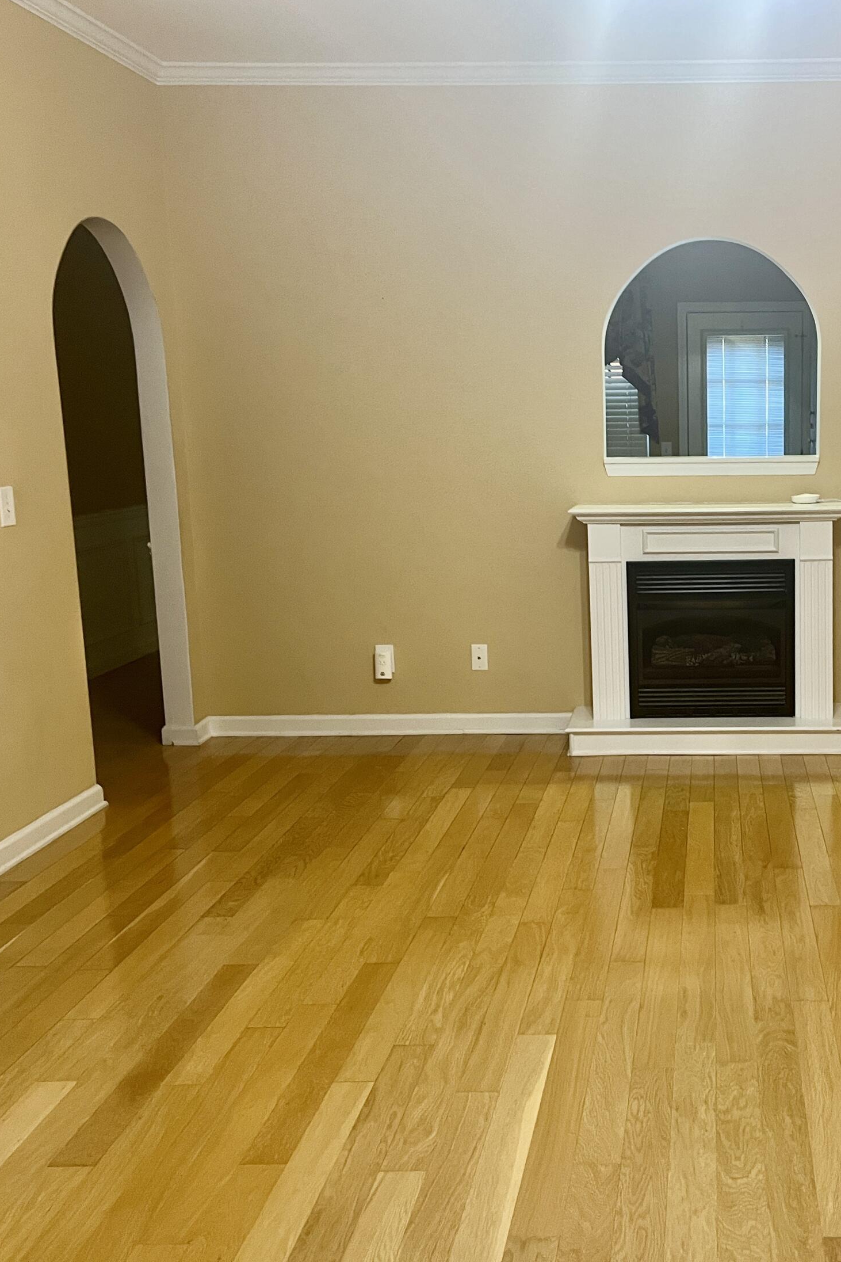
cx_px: 710
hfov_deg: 34.5
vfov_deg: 51.9
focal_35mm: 37
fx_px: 1296
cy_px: 615
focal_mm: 5.1
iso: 200
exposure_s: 1/60
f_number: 1.6
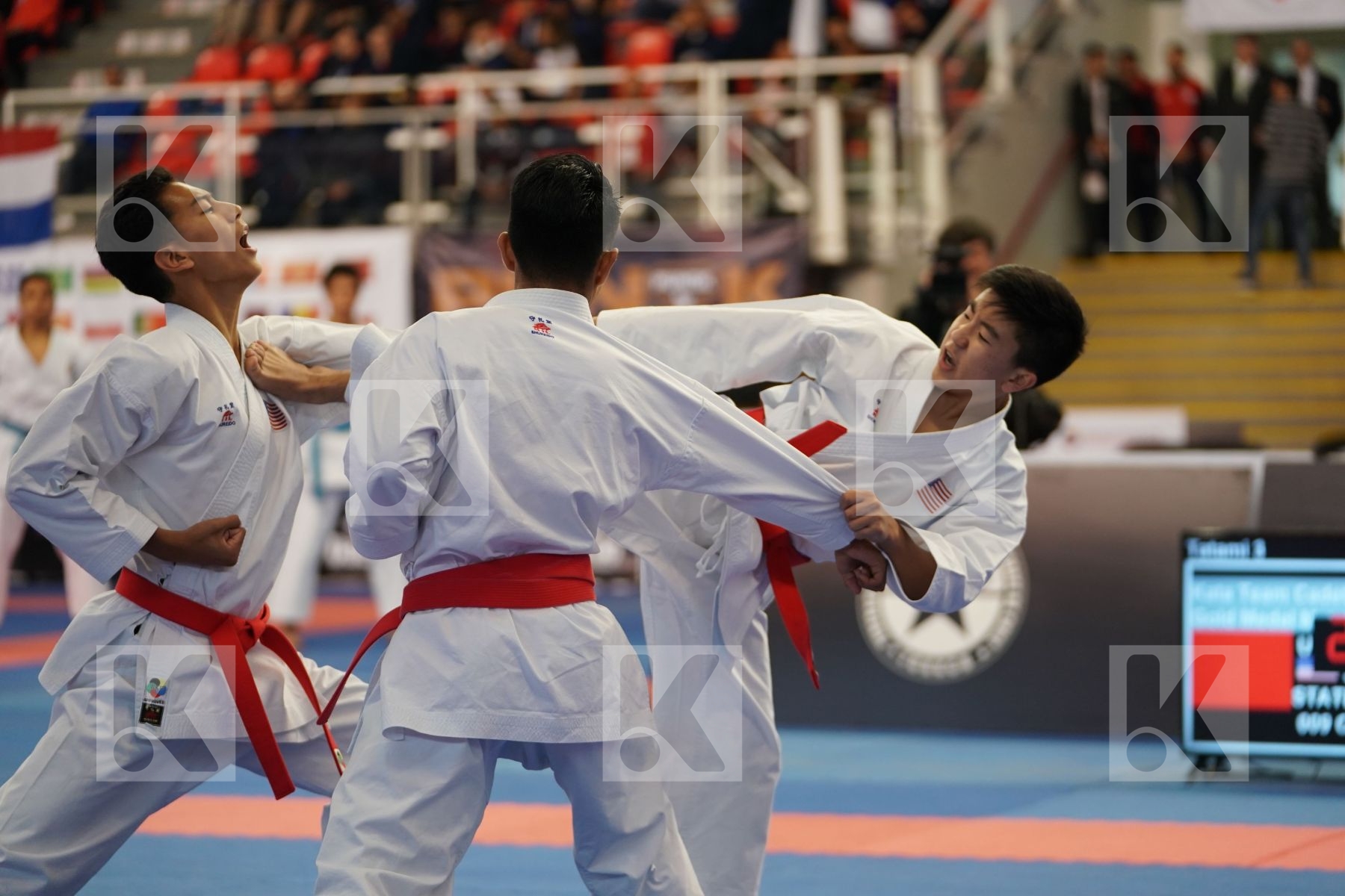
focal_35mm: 120
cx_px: 672
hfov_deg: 17.1
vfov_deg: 11.4
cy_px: 448
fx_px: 4483
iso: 1250
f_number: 2.8
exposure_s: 1/500
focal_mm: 120
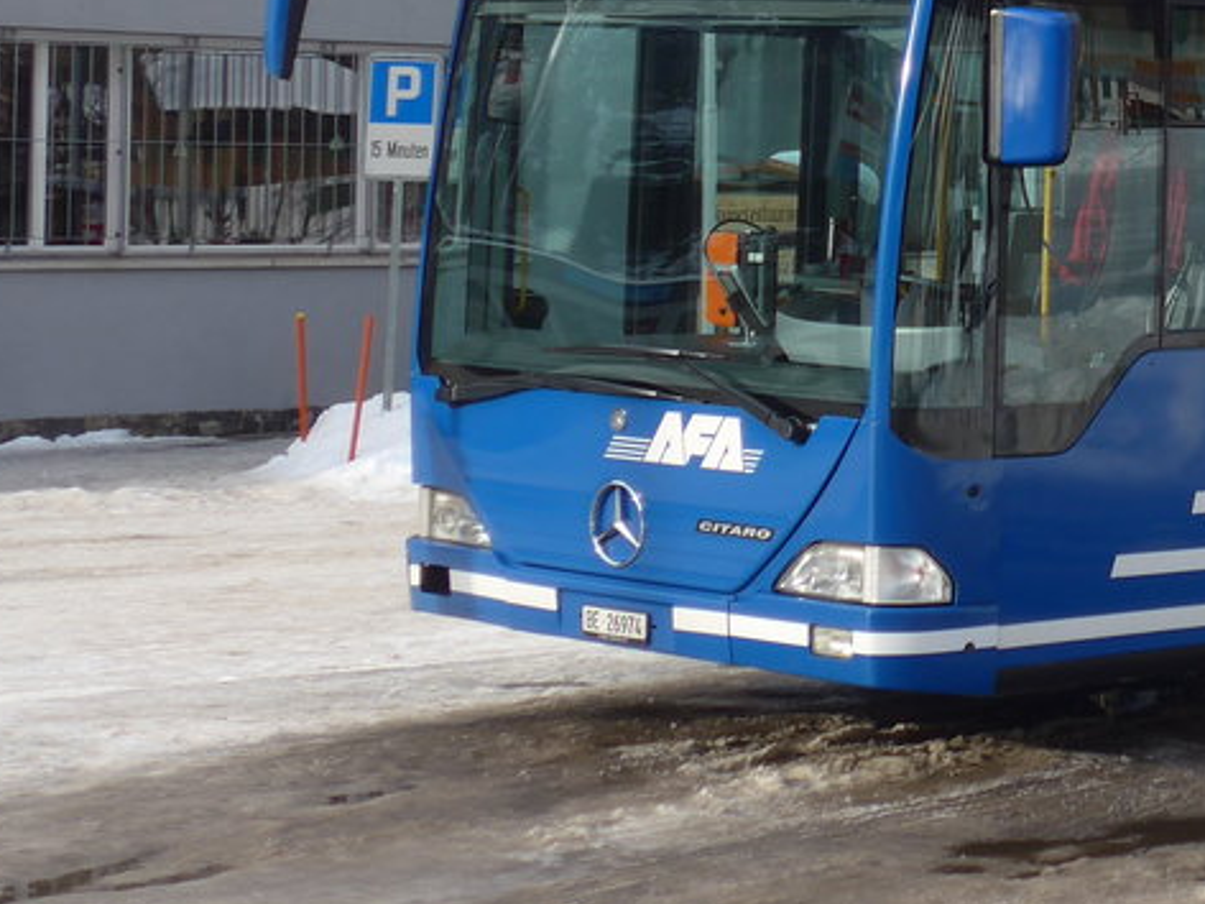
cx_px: 1493
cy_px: -117
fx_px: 4073
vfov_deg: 12.4
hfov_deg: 16.1
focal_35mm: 117
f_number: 3
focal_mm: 9.5
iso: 80
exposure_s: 1/500
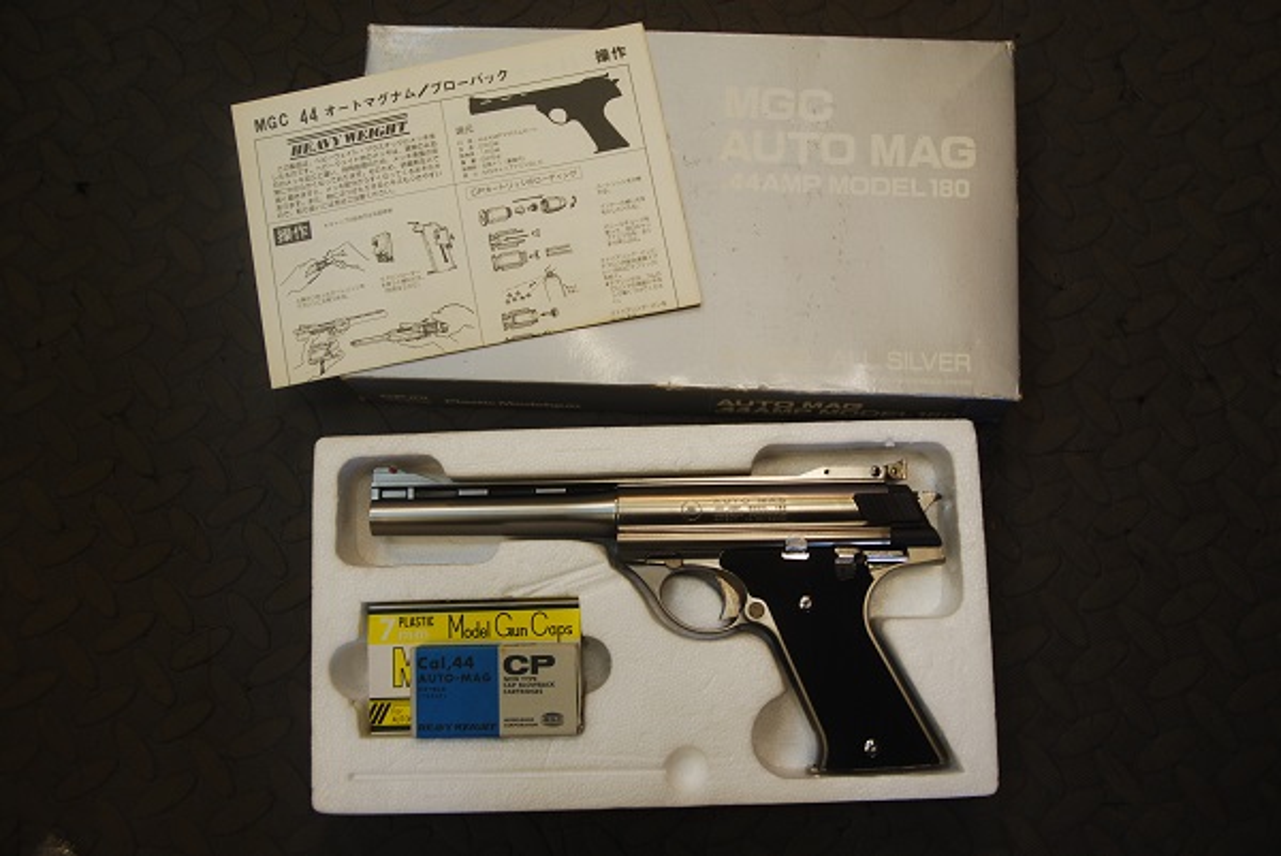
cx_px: 640
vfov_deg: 36.9
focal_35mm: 36
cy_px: 428
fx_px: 1282
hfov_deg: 53.1
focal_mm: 24
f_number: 3.8
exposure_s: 1/50
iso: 200
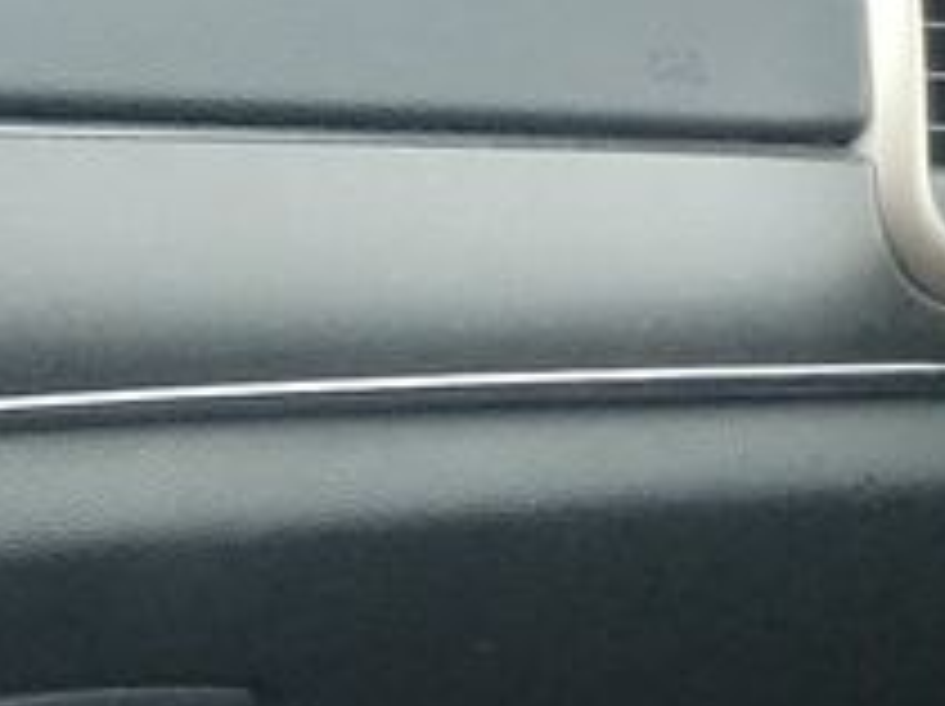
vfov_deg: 7.8
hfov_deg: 8.4
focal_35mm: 183
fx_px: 4990
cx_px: -2236
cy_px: 1246
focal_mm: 6.7
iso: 907
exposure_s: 1/59
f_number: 1.8
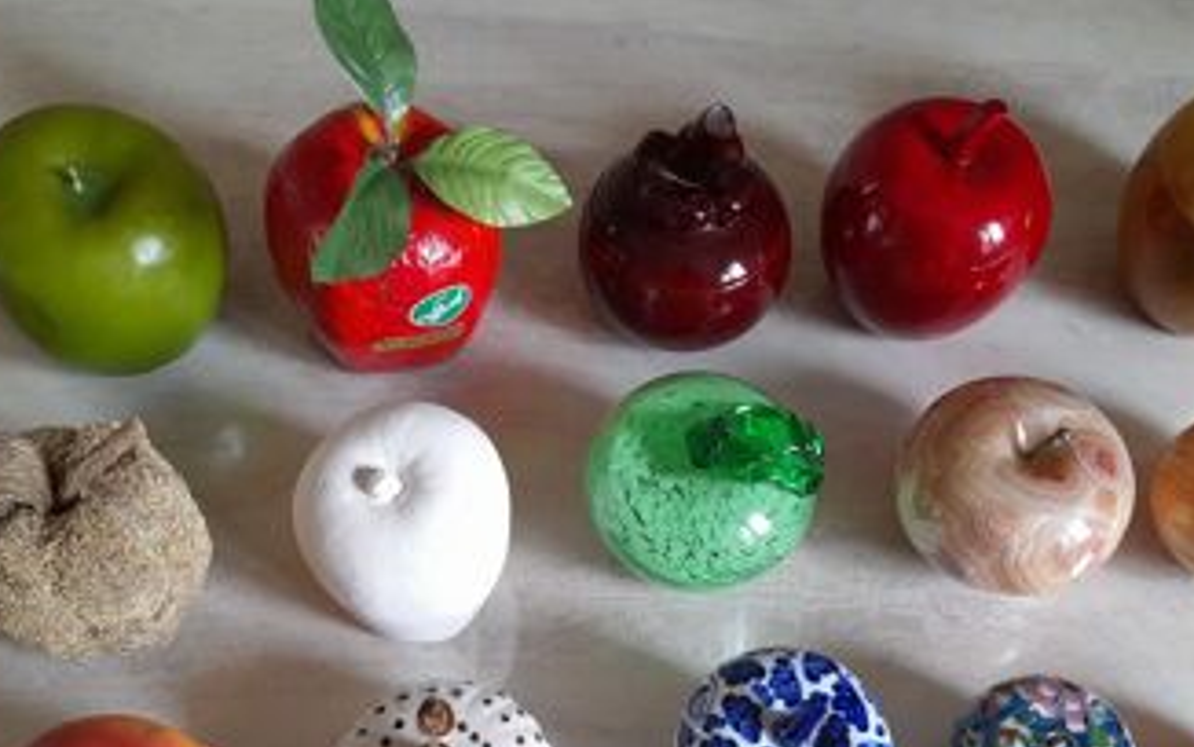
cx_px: 590
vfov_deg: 31.7
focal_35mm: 39
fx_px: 1270
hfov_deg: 50.4
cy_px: 626
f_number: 2
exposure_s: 1/60
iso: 100
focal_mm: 4.6
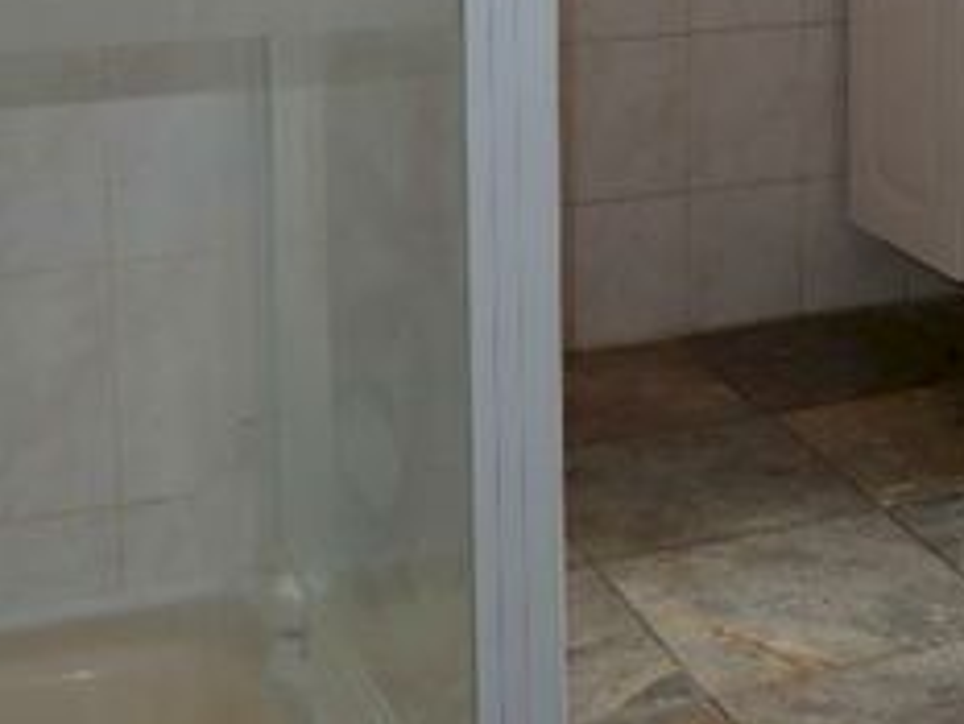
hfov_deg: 21.8
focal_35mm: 84
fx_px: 2340
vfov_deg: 17.1
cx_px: 1113
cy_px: -31
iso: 160
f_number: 5
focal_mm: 14
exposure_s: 1/160
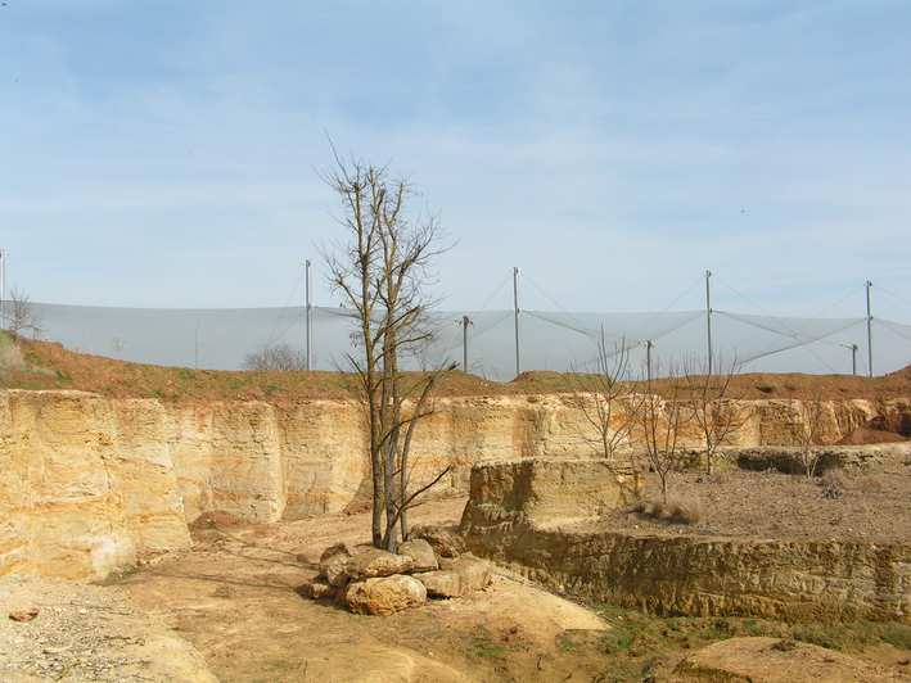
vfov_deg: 37.7
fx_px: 1000
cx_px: 456
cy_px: 342
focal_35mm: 38
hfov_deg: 49.0
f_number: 5.6
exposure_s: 1/400
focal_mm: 6.3
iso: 50
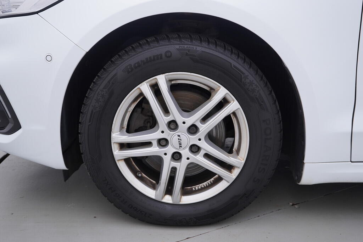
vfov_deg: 36.9
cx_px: 182
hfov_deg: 53.1
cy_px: 121
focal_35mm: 36
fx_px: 363
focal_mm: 24
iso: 125
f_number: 4
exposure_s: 1/80
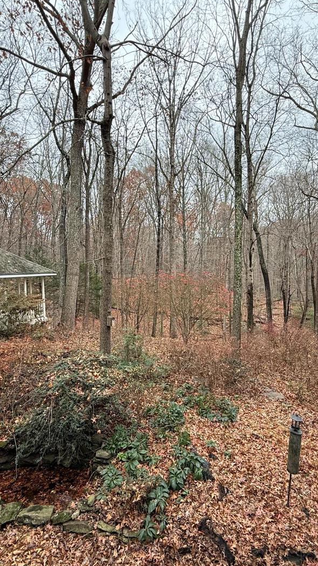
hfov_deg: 53.6
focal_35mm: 21
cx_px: 155
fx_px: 315
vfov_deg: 83.8
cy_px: 278
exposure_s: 1/149
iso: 64
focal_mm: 2.22
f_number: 2.2
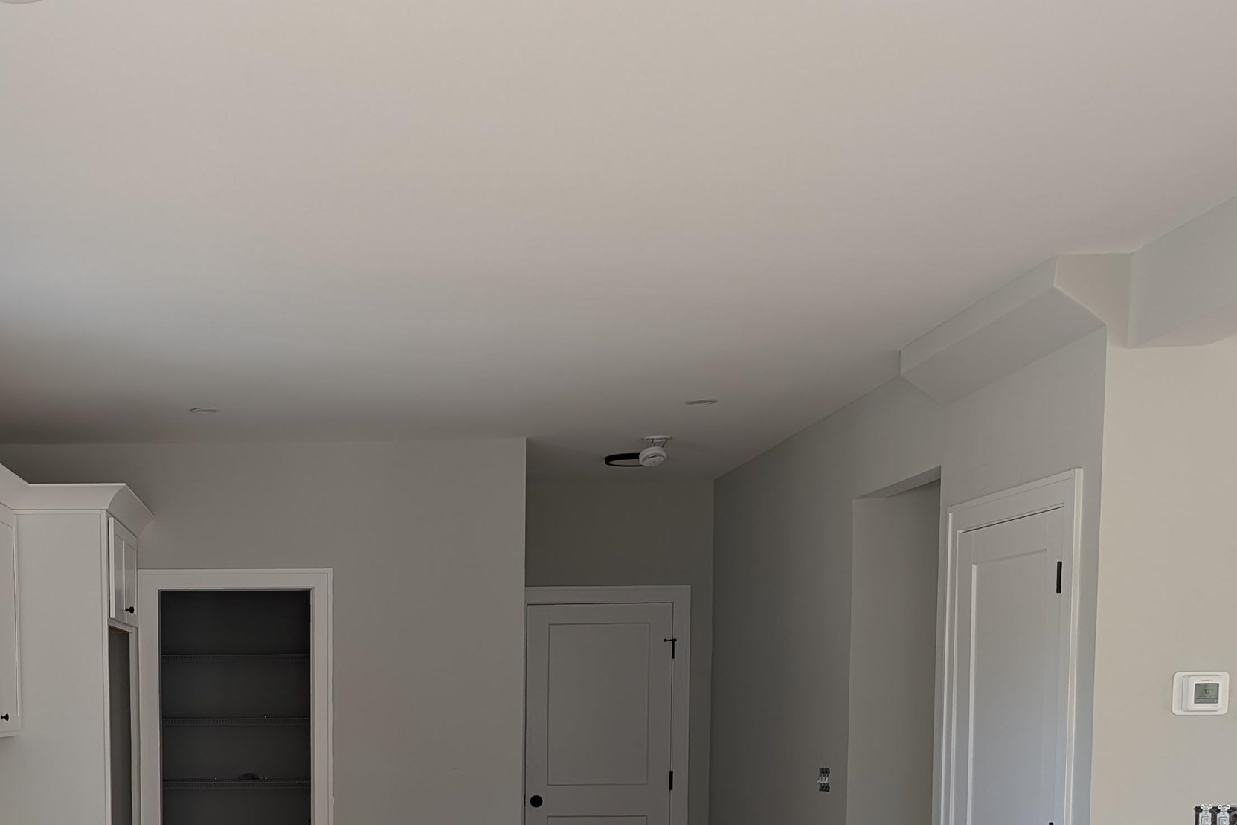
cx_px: 264
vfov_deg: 27.5
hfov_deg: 41.1
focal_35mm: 46
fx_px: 1581
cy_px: 837
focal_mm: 6.9
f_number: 1.68
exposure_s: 1/41.2
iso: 21
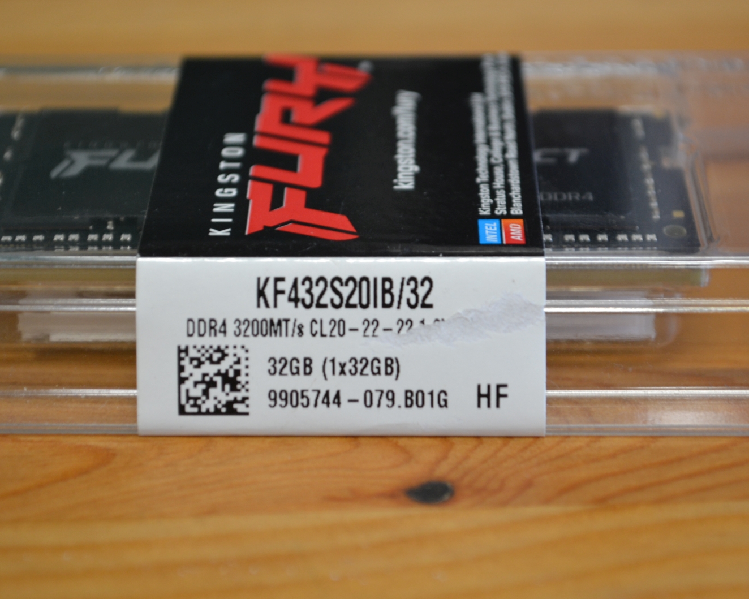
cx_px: 386
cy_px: 300
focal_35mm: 94
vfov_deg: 16.4
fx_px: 2074
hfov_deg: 20.5
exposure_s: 1/15
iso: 400
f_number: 5.6
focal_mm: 55
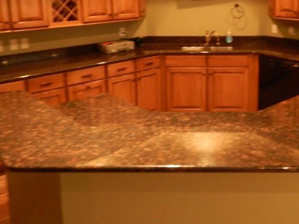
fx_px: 345
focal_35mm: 40
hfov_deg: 46.0
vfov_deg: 34.9
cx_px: 203
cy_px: 46
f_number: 3
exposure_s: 1/13
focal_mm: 4
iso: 400
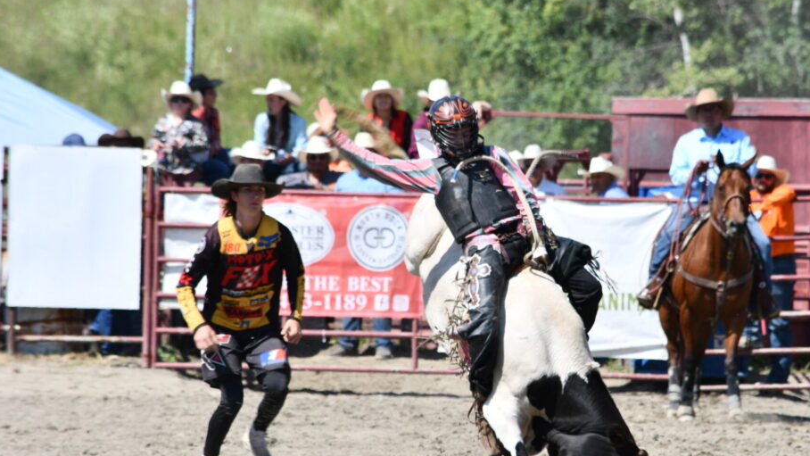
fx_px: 9903
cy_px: 240
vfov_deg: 2.6
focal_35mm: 461
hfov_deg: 4.7
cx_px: 454
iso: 100
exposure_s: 1/250
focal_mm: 260
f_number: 8
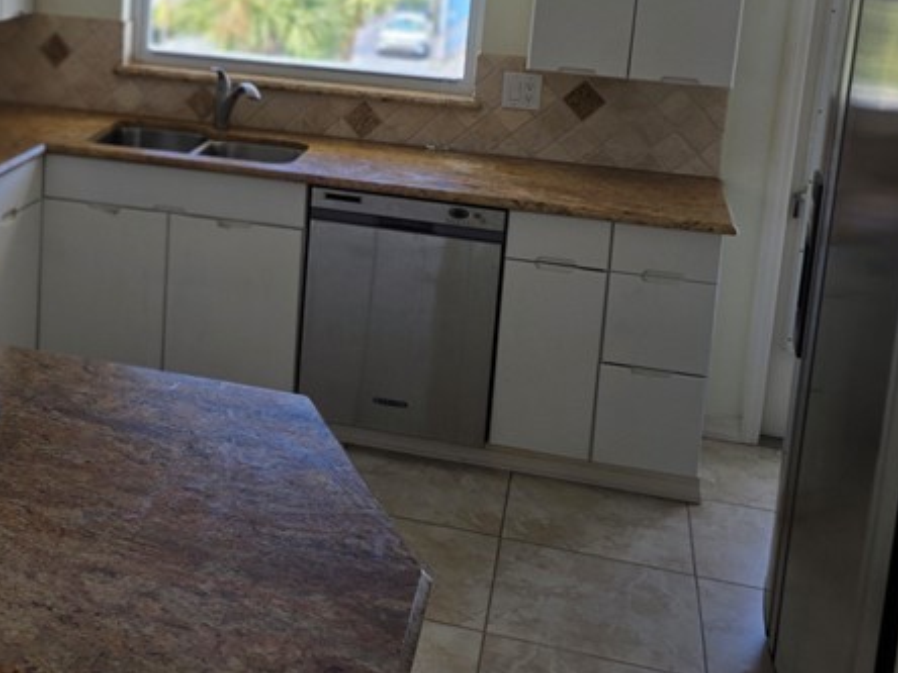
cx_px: 178
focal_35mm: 53
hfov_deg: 35.0
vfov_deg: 27.0
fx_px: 1375
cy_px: 139
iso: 16
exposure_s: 1/120
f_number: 1.7
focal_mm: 6.3
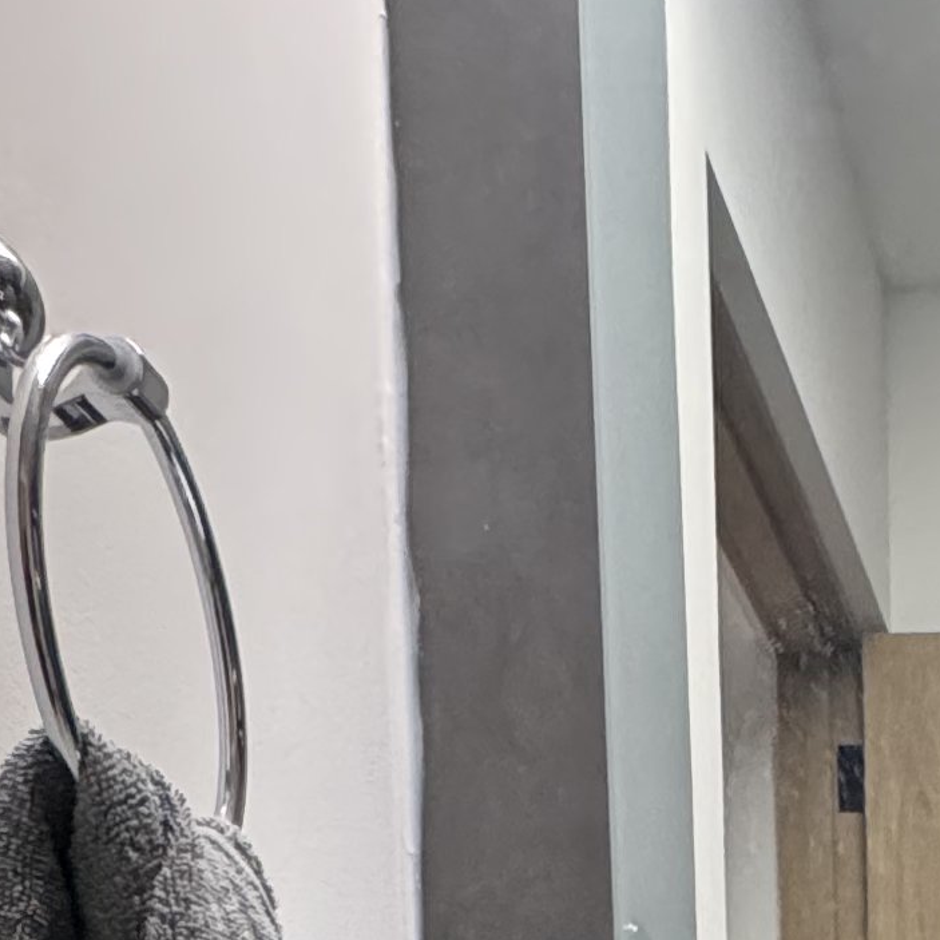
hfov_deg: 21.7
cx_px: 1258
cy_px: 1766
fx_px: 2181
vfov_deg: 18.3
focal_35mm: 71
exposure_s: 1/63
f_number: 2.2
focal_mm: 2.22
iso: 320
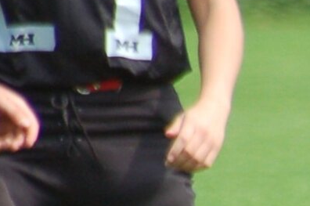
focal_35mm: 2497
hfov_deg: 0.8
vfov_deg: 0.5
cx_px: 860
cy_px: 309
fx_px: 21475
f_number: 5.6
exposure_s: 1/640
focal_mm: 300
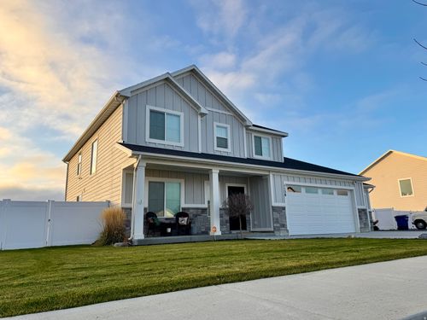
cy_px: 160
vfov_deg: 56.8
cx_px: 214
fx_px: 296
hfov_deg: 71.6
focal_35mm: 24
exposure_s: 1/1767
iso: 80
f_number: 1.78
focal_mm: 6.76
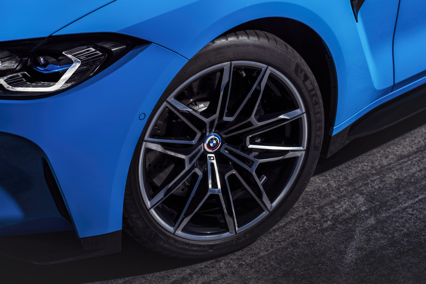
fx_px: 1006
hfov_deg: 23.9
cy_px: 142
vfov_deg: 16.1
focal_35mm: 85
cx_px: 213
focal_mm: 85
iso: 50
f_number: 5
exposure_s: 1/10
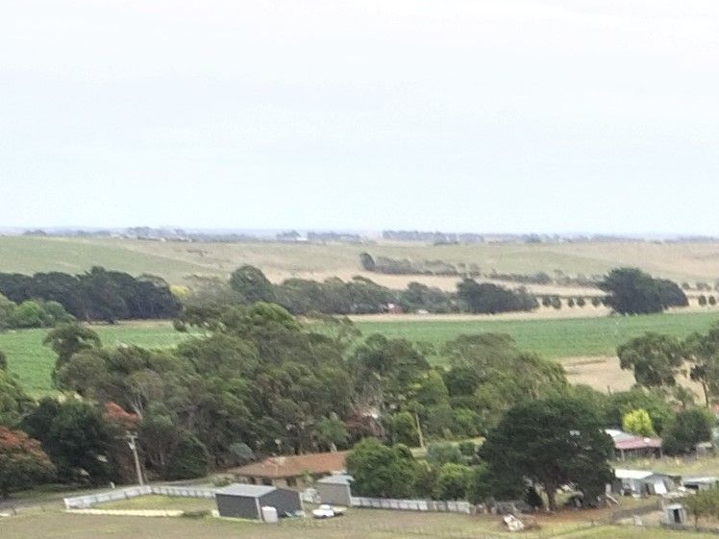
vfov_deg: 11.8
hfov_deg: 15.0
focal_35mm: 107
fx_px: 2222
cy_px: 1197
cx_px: 1430
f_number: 2.8
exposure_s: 1/421
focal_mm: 3.61
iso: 100
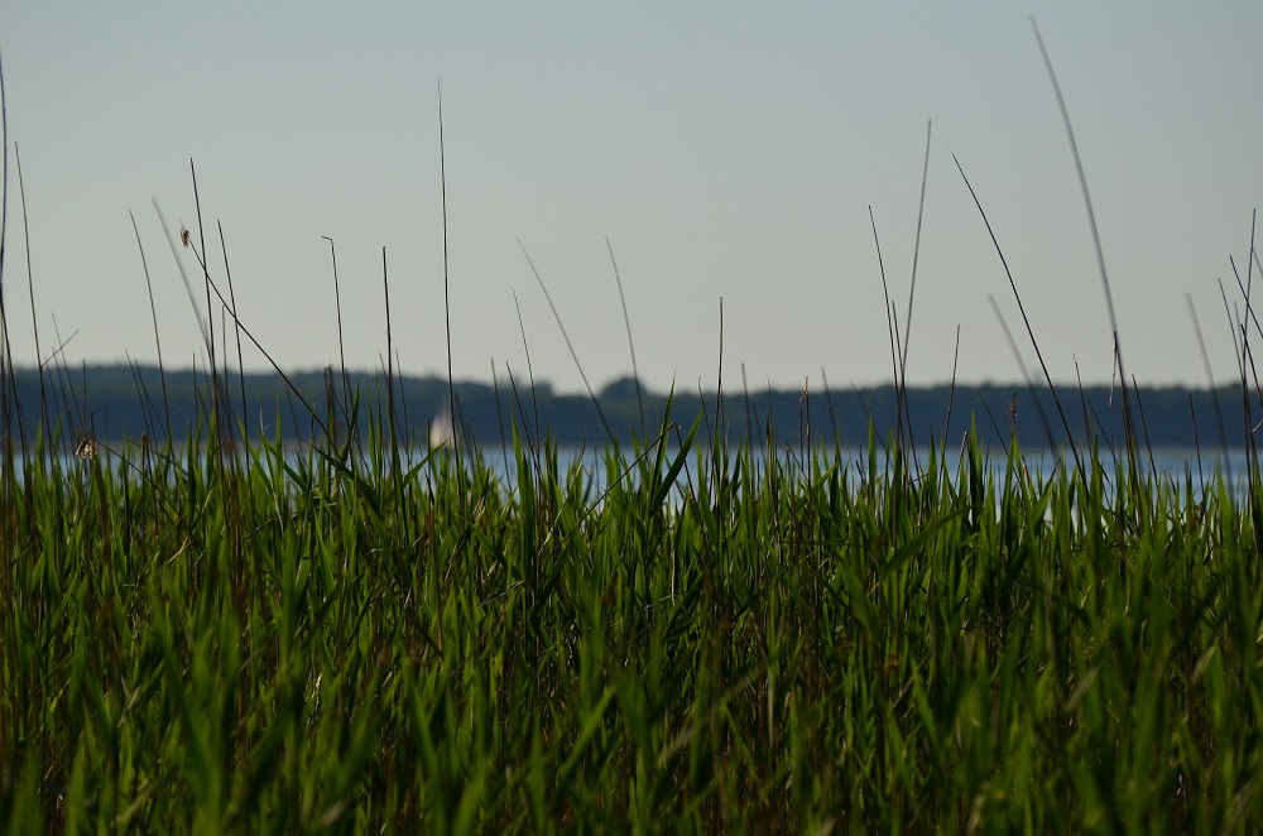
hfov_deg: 8.3
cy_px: 418
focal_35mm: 248
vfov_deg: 5.5
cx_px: 632
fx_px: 8664
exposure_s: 1/8000
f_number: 5
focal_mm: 165
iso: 400
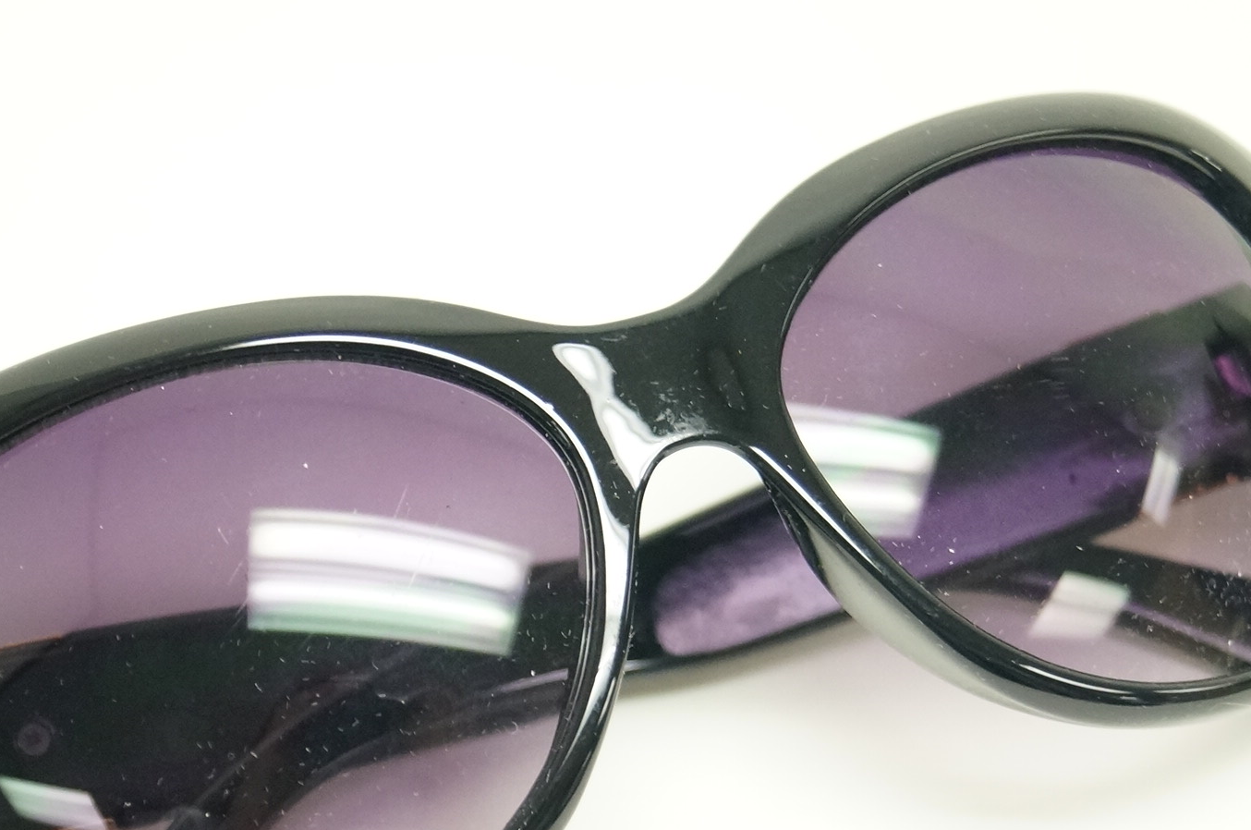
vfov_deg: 14.3
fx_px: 3292
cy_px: 599
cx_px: 578
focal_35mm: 95
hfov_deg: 21.5
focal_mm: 35
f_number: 5
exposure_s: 1/60
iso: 1250
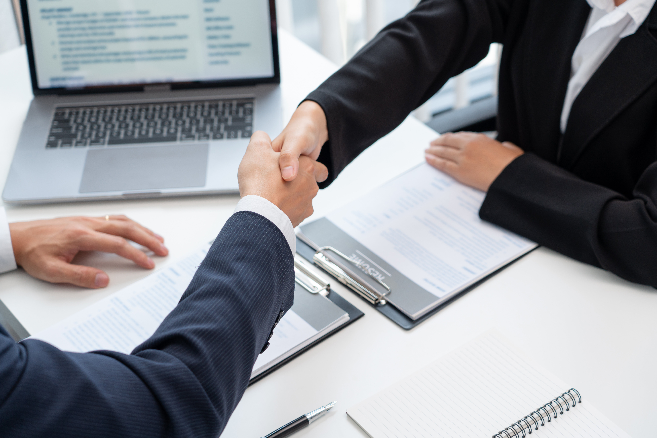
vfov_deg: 19.2
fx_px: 1296
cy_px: 219
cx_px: 328
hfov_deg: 28.4
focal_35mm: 71
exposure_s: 1/125
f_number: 4
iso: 320
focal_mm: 71
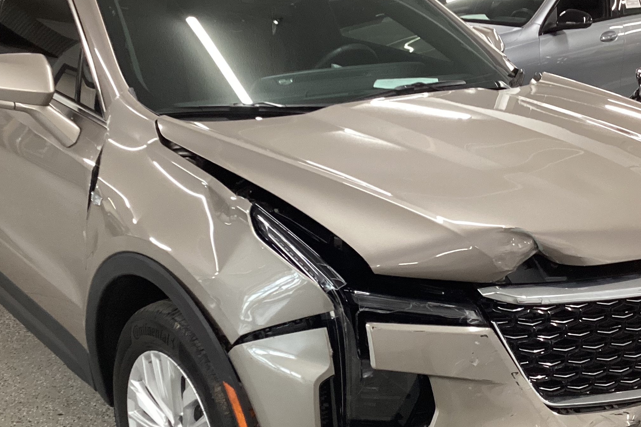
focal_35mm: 52
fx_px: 926
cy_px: 242
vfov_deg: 26.0
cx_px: 340
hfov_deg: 38.2
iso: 250
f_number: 2.4
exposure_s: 1/50
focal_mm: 3.3
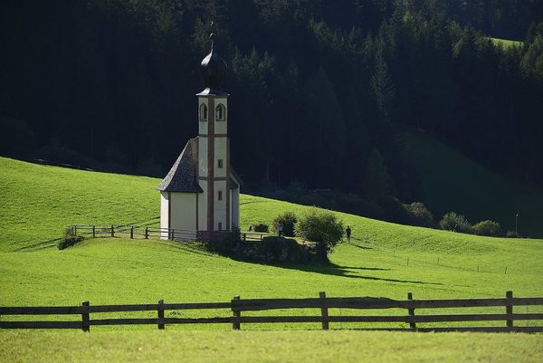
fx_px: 3019
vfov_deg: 6.9
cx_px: 272
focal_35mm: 200
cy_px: 182
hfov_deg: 10.3
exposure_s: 1/3200
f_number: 5.3
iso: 640
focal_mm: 200
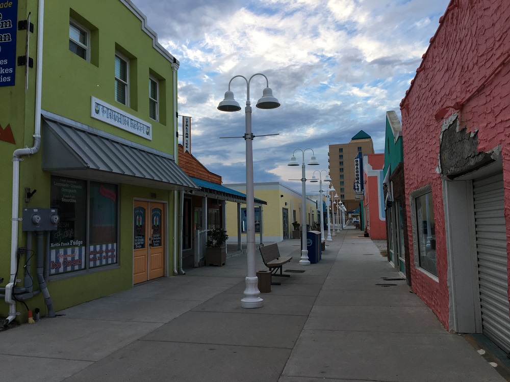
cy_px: 191
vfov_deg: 48.2
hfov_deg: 61.7
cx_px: 255
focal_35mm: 29
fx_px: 427
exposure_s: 1/120
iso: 32
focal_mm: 4.15
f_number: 2.2
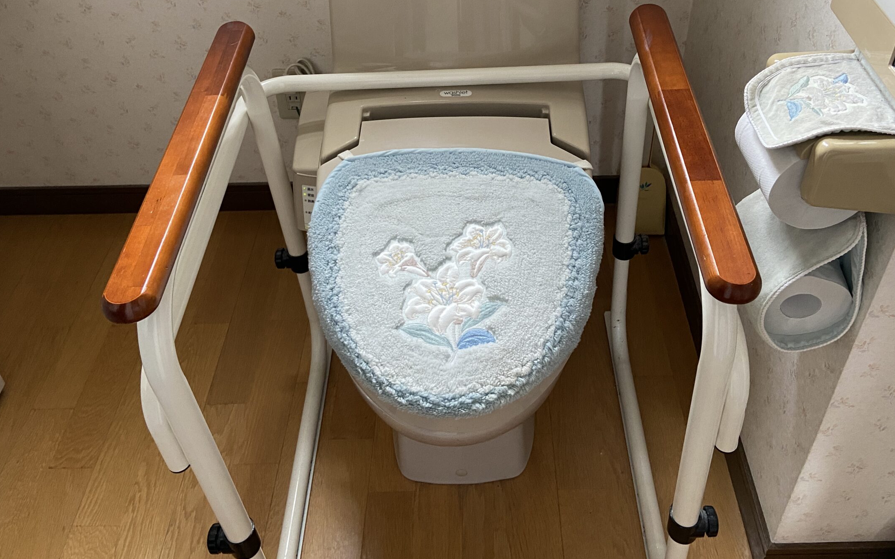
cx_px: 485
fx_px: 805
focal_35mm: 33
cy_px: 161
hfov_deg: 58.1
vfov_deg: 37.6
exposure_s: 1/60
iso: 250
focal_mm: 4.25
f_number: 1.8
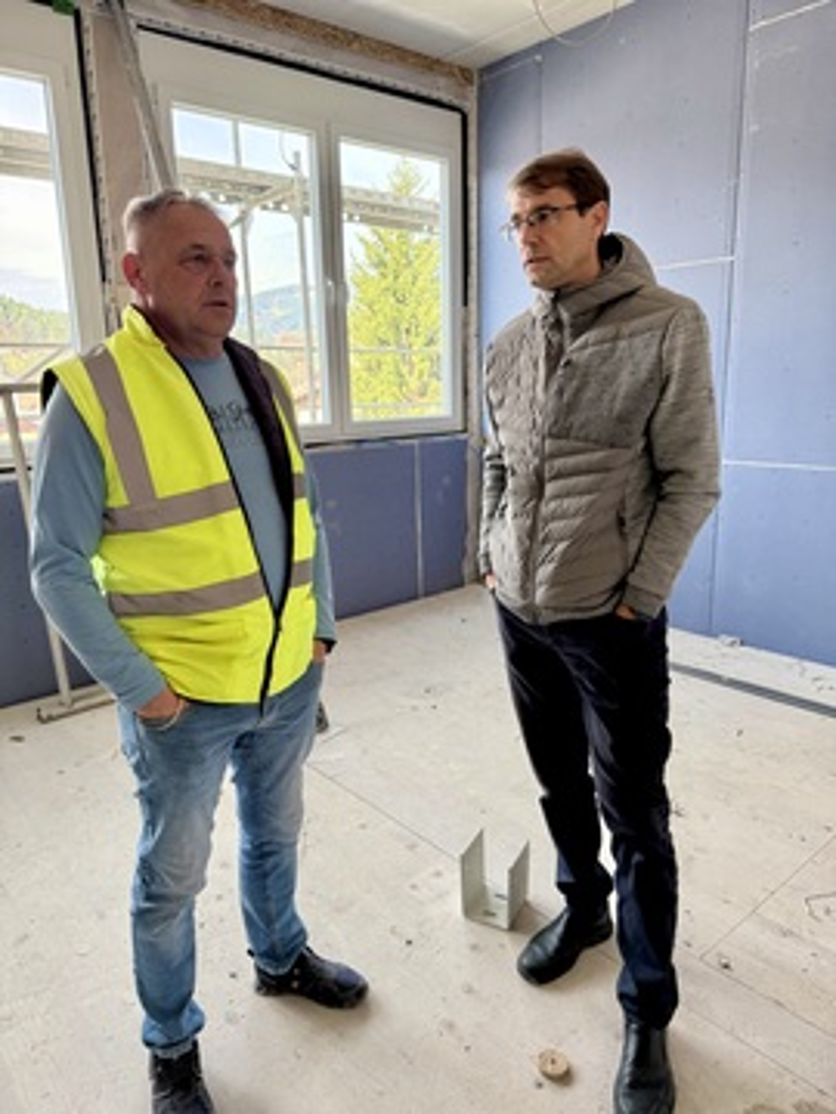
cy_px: 557
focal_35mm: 24
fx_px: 773
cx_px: 418
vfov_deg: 71.6
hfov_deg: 56.8
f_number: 1.78
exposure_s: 1/237
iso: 125
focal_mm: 6.76
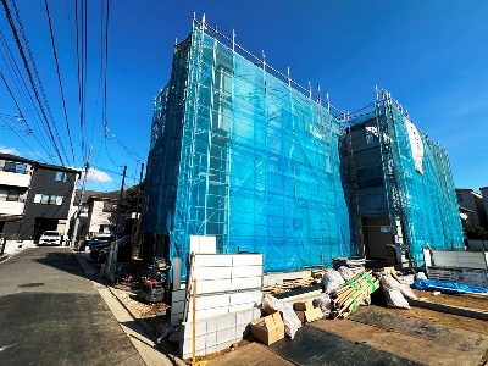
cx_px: 244
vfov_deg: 85.7
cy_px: 183
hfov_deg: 102.1
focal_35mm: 14
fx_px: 197
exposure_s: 1/2564
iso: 50
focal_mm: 2.22
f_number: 2.2
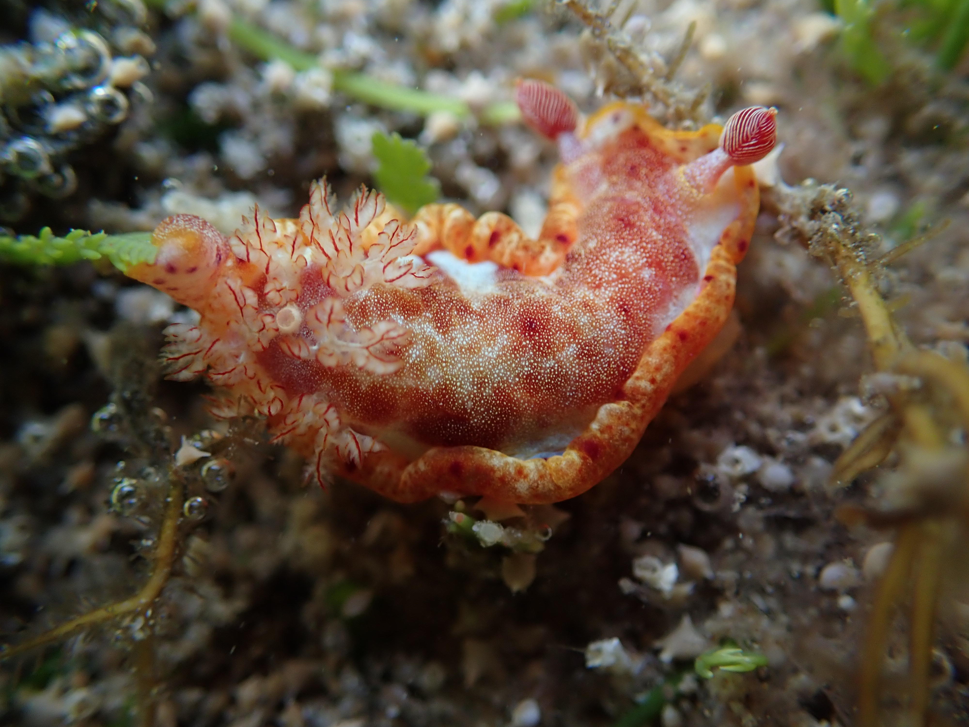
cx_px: 484
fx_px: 896
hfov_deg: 56.8
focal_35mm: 32
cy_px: 364
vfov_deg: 44.2
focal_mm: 5.79
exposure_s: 1/125
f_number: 2.4
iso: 200
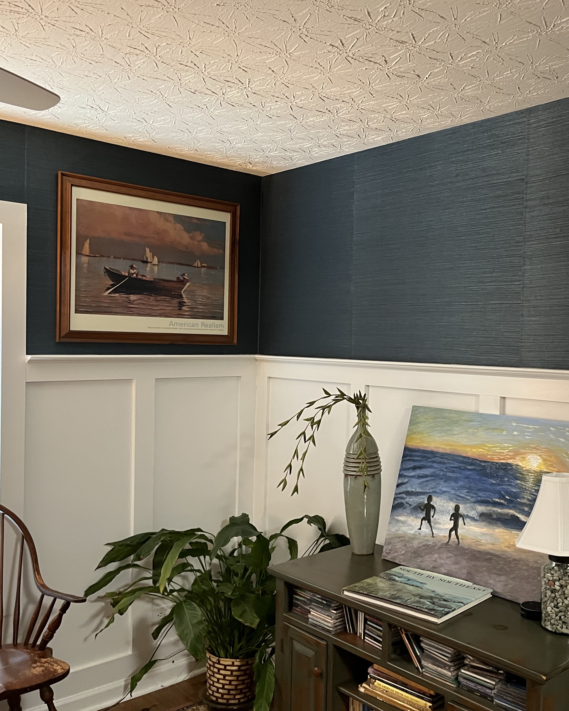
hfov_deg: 42.5
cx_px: 399
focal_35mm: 34
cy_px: 355
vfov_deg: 52.8
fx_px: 716
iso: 500
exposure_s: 1/40
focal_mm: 5.1
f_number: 1.6
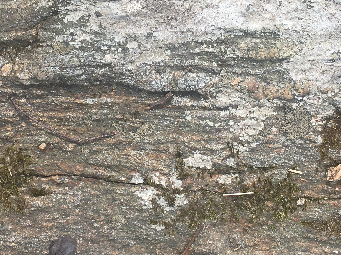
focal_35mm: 76
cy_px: 38
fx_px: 749
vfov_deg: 19.1
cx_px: 135
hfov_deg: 25.6
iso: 25
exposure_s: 1/490
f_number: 2.2
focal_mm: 4.15
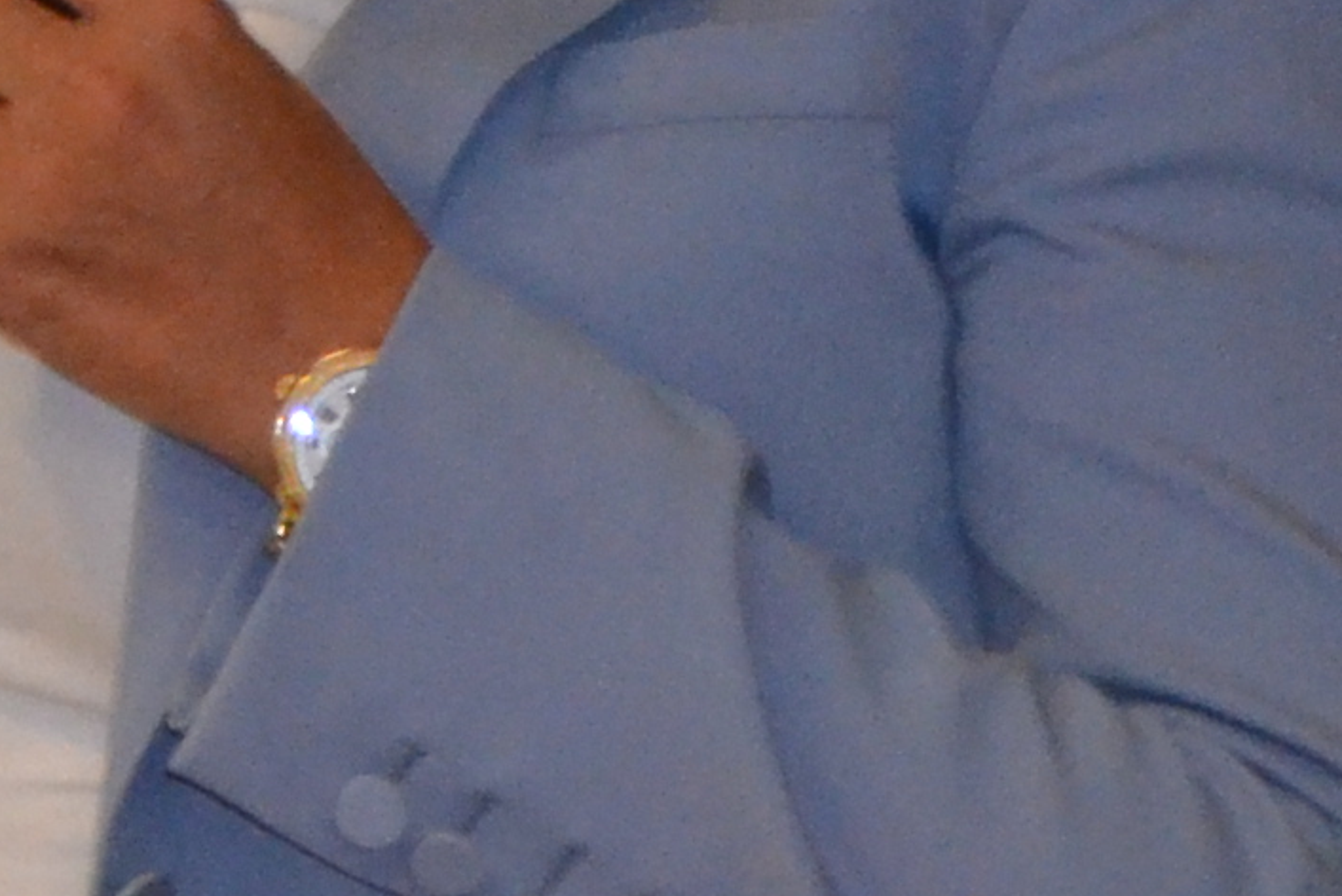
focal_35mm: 469
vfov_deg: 2.9
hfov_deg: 4.3
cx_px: -1940
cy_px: -418
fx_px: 17490
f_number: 5.6
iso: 2200
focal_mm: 48
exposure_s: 1/60
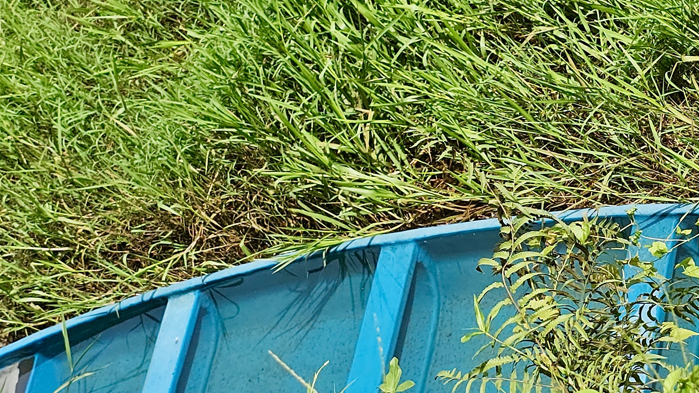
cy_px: 206
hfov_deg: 36.7
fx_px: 1001
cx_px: 595
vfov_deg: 22.2
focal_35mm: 54
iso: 10
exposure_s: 1/799
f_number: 1.7
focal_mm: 6.3
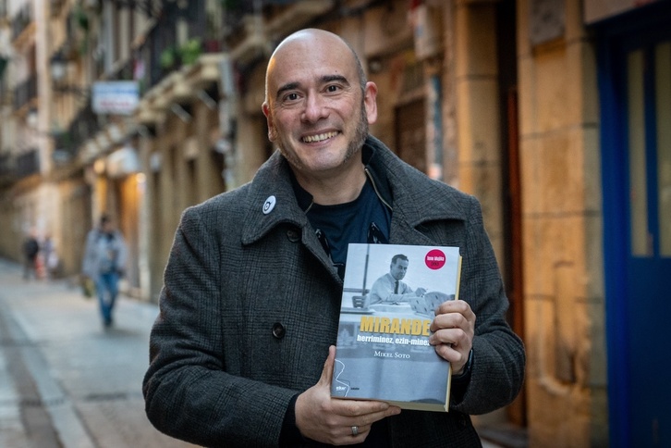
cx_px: 336
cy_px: 224
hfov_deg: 21.2
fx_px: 1789
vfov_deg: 14.3
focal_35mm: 96
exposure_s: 1/400
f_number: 4
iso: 4000
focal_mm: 64
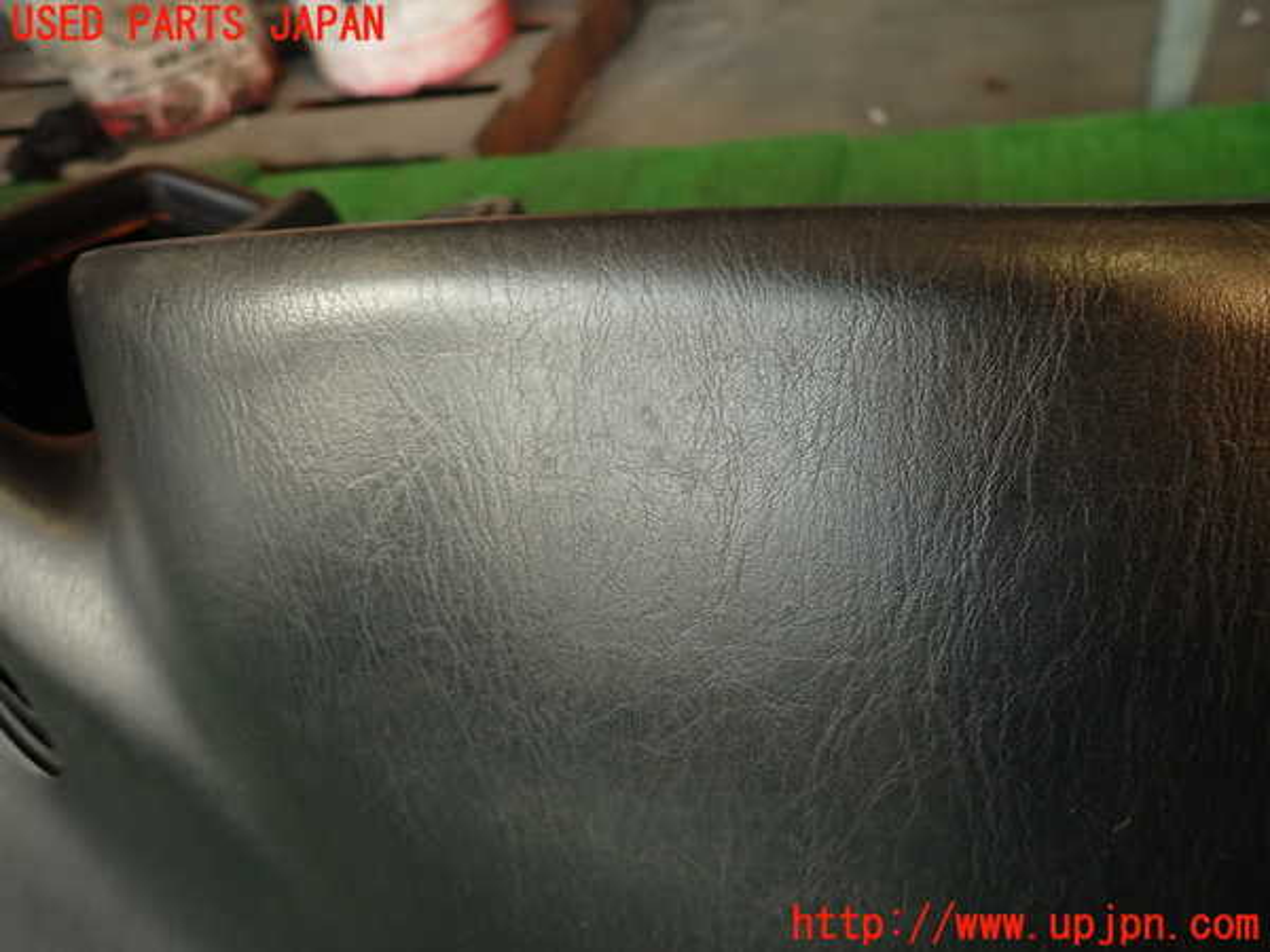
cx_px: 635
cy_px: 476
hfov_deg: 69.4
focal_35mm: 25
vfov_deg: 54.9
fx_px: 917
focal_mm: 4.5
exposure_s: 1/60
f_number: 2
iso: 125
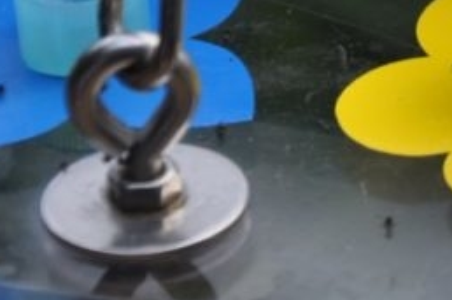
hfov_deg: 3.3
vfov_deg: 2.2
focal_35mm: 626
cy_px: -193
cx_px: 762
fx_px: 7845
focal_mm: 105
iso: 320
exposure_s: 1/500
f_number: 5.6
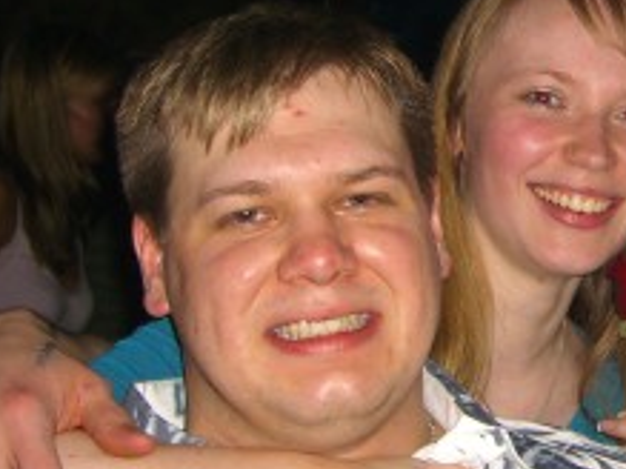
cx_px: 652
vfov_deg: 14.2
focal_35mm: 104
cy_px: 246
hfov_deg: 18.3
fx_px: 1880
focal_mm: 7.9
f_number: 2.8
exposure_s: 1/60
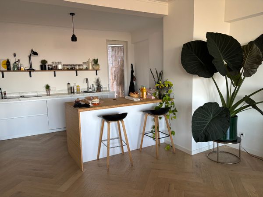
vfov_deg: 53.1
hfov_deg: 67.3
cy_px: 98
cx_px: 132
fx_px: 198
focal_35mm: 26
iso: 250
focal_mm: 5.96
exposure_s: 1/60
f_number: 1.6
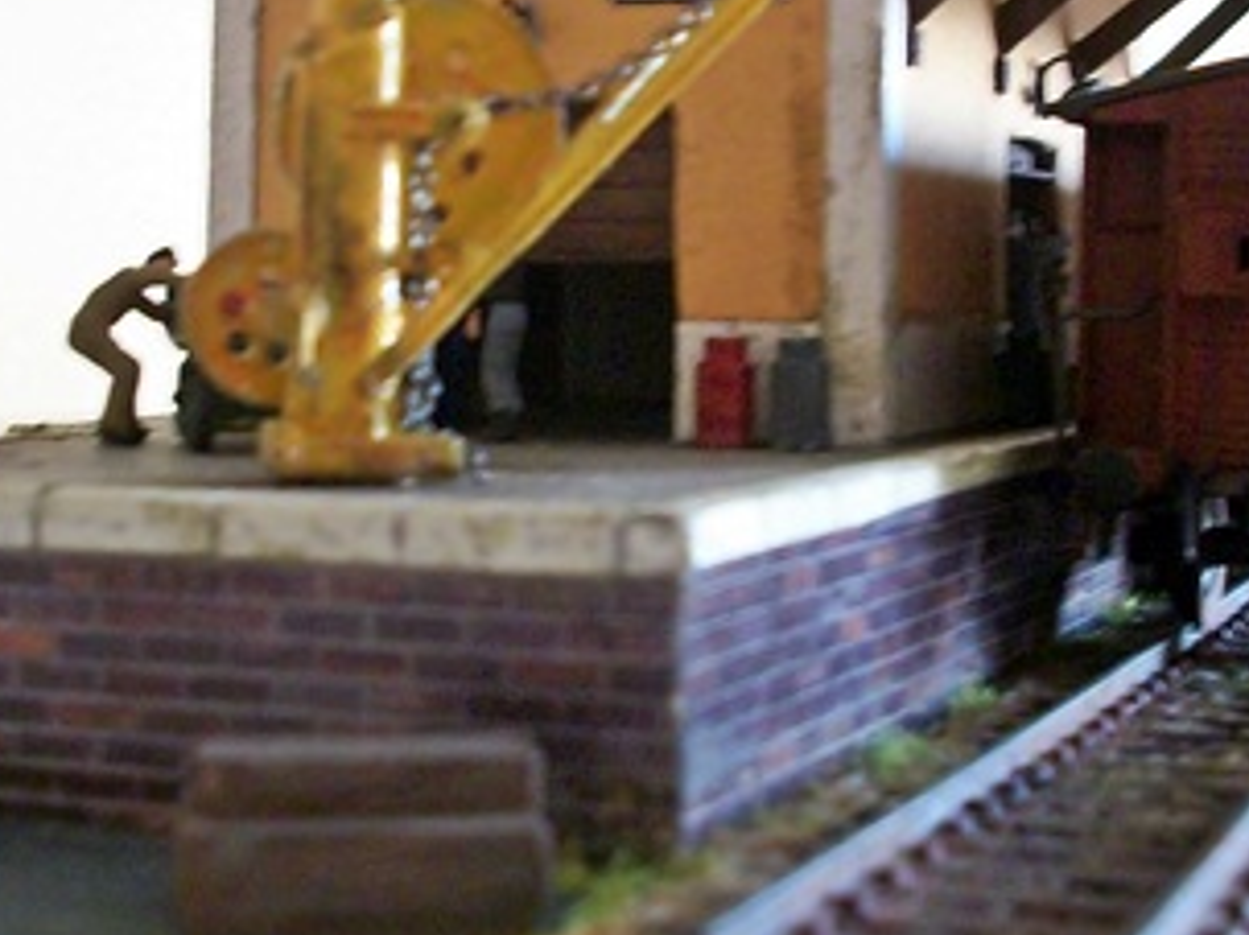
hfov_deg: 26.3
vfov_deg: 19.9
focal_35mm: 74
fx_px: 2669
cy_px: 379
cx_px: 532
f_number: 3.1
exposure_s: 1/8
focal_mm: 6.3
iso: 275
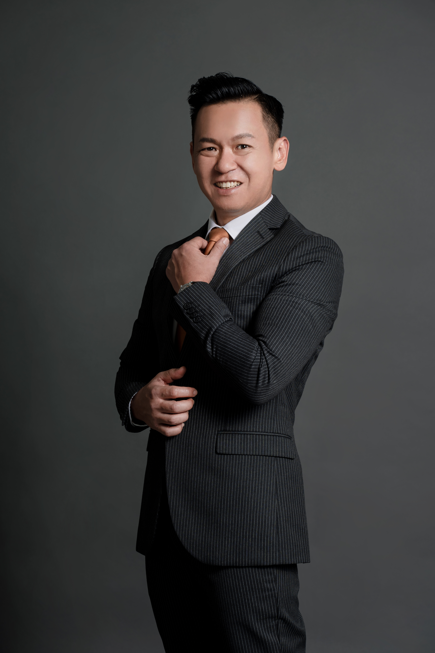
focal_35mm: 75
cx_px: 218
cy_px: 326
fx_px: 1359
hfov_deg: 18.2
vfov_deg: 27.0
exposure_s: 1/125
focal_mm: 75
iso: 100
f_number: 8
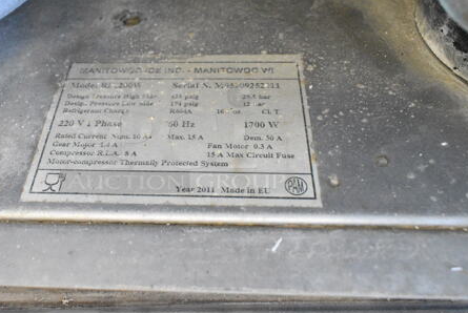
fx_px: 482
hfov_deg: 51.3
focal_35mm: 37
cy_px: 138
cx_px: 178
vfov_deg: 36.0
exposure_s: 1/160
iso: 6400
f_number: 6.3
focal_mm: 18
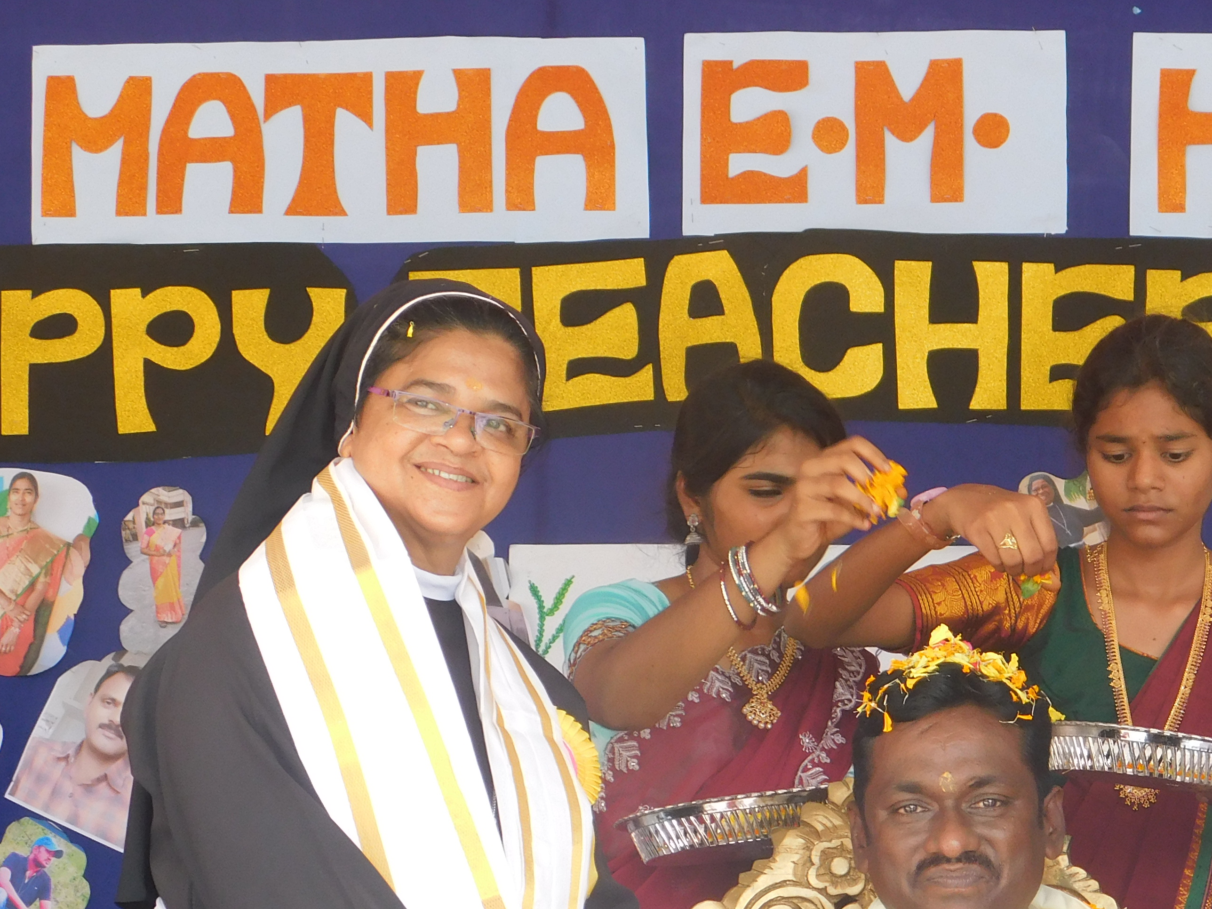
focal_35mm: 127
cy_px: 790
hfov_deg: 15.4
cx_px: 922
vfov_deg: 11.6
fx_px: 4447
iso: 125
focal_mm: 12.6
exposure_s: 1/80
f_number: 4.3
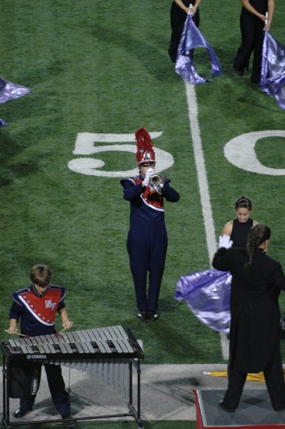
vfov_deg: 6.9
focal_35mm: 300
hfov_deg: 4.6
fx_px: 3568
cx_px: 142
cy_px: 214
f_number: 2.8
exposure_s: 1/60
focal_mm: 200
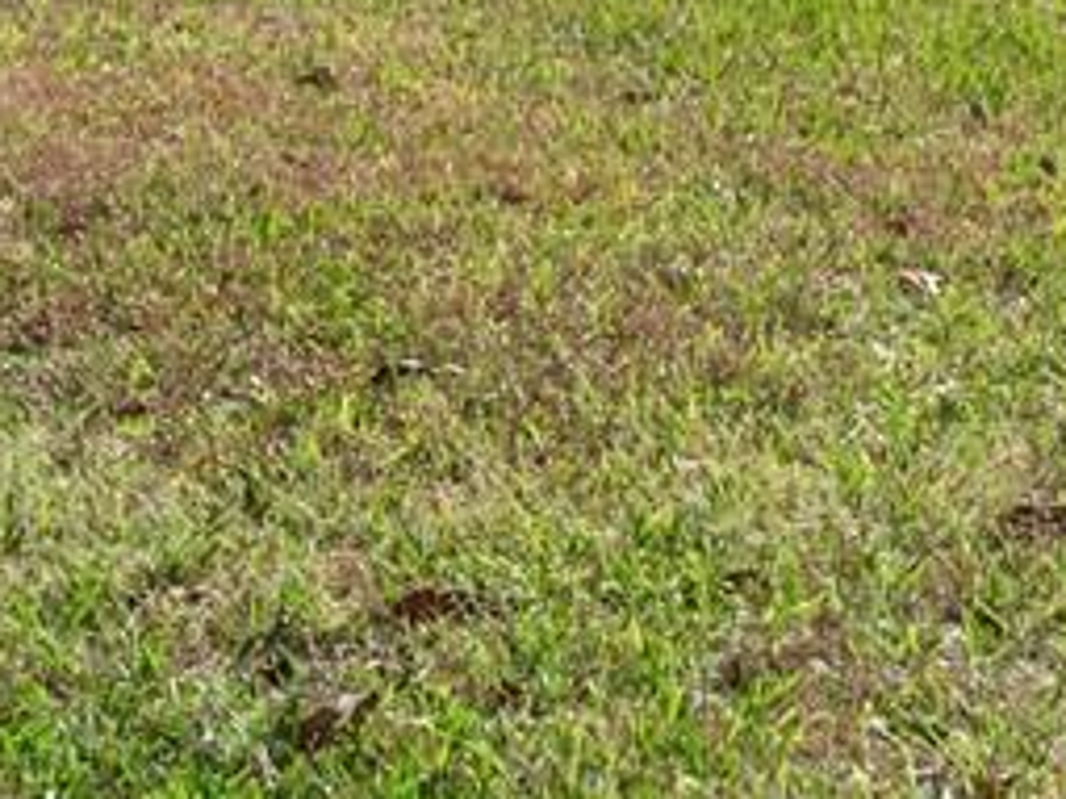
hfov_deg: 7.2
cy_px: -837
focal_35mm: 264
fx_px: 8126
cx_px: -1087
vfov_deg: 5.5
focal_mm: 21
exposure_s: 1/100
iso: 200
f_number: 7.1
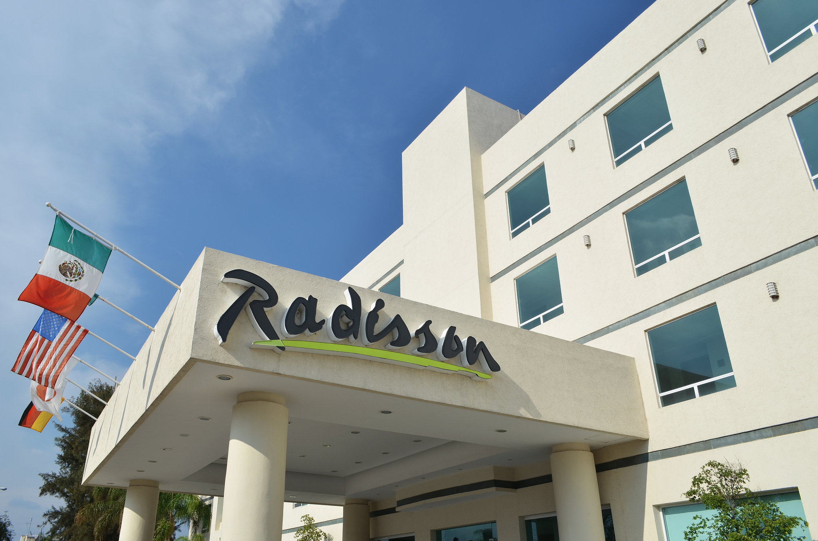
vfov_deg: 47.7
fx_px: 612
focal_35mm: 27
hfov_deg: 67.5
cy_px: 270
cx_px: 409
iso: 100
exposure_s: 1/320
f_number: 10
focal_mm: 18
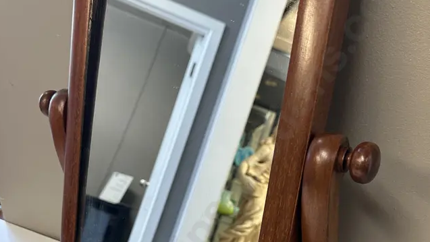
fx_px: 479
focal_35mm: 42
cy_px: 220
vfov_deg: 27.3
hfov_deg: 48.3
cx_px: 212
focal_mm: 6.86
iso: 200
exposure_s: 1/100
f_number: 1.78
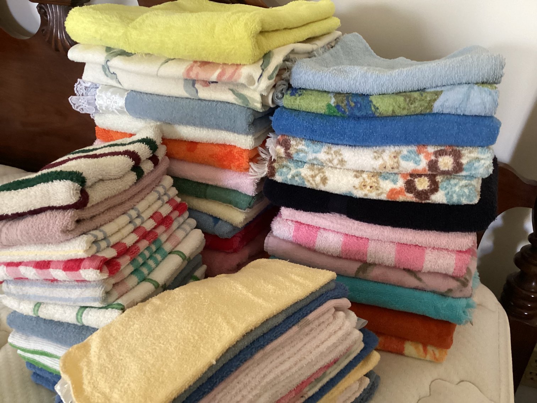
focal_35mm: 31
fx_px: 481
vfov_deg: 45.4
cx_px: 268
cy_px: 202
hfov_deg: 58.3
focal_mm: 3.3
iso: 400
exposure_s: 1/33
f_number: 2.4
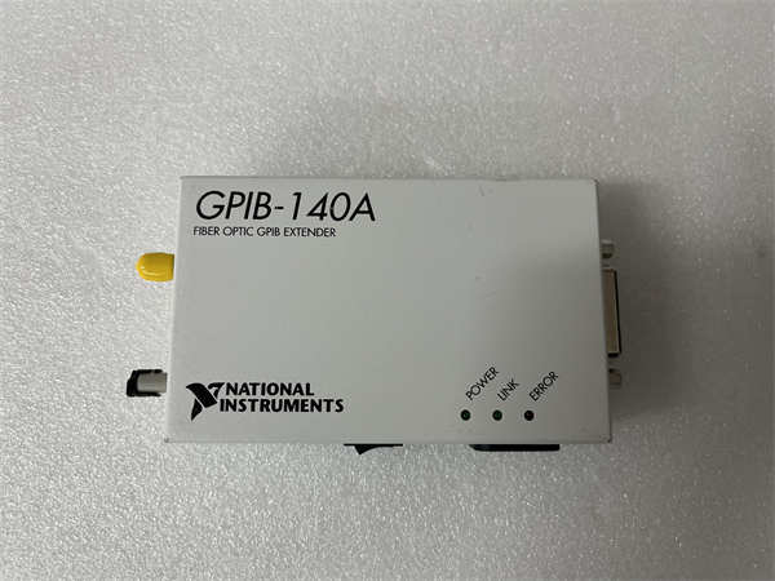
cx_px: 388
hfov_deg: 67.3
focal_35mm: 26
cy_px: 290
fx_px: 582
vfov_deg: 53.1
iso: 125
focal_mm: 5.1
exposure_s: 1/100
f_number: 1.6
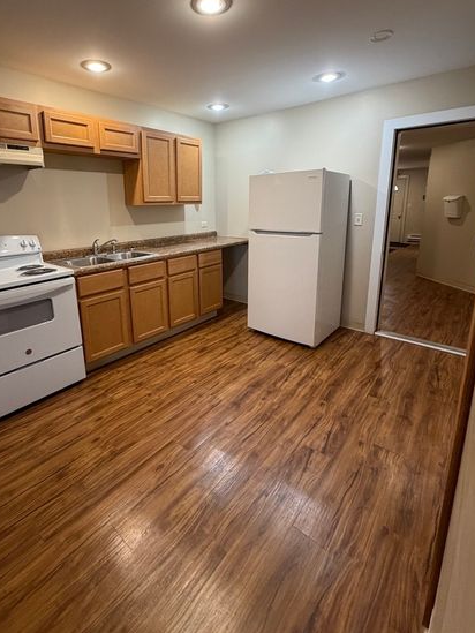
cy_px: 265
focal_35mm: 17
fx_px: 311
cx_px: 204
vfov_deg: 90.2
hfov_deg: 74.3
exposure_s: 1/60
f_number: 2.2
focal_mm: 2.22
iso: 320
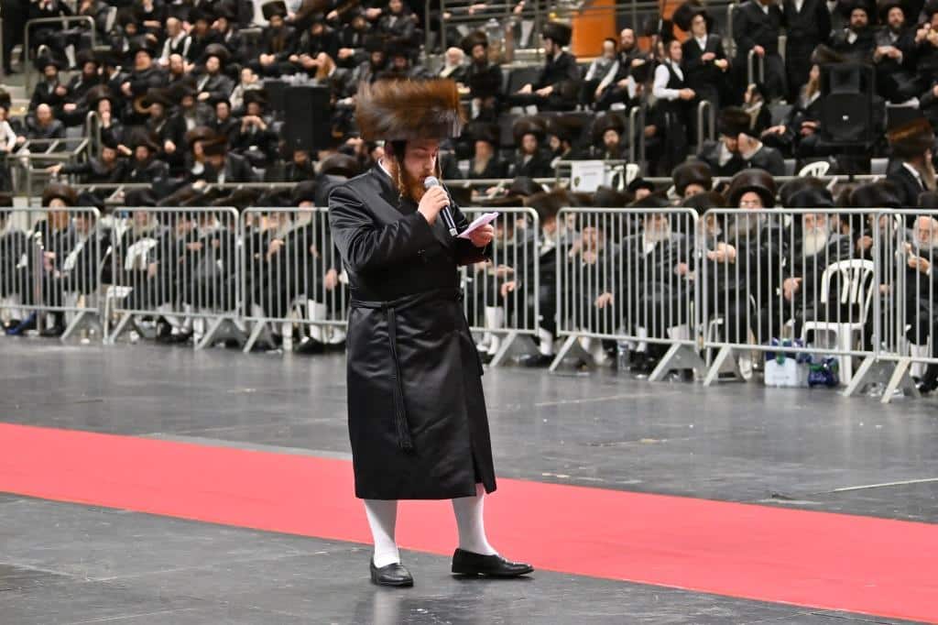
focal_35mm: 105
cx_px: 469
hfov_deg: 19.5
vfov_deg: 13.0
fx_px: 2735
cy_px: 312
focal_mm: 70
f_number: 2.8
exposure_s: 1/200
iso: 800
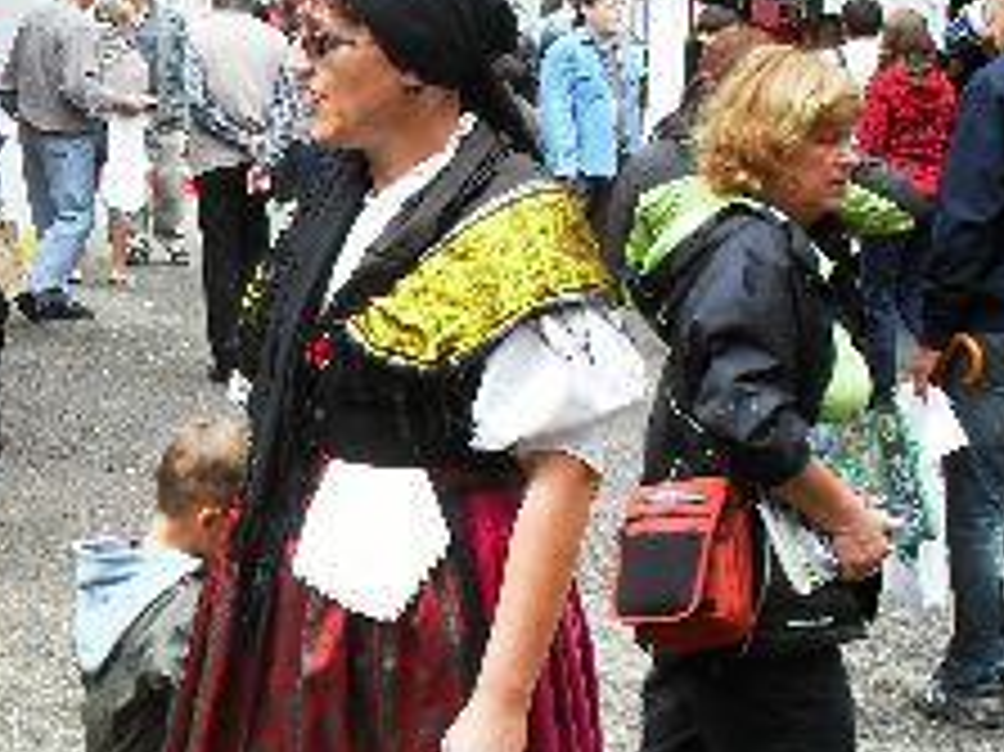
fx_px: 3189
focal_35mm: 110
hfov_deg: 17.5
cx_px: -14
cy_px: 637
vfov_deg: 13.4
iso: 100
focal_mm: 8.7
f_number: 3.9
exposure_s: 1/180
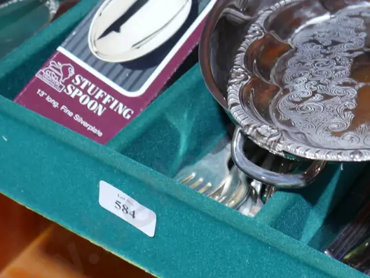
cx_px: 251
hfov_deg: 20.2
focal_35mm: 97
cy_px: 126
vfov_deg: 15.2
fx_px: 1037
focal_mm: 25
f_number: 5.3
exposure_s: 1/60
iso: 1250
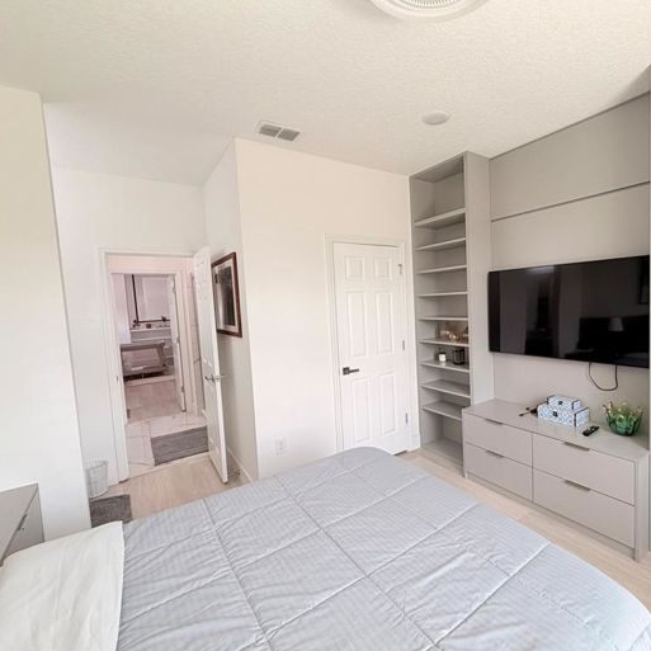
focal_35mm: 17
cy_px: 325
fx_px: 362
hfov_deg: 82.4
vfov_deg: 84.0
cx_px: 405
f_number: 2.2
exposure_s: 1/120
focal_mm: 2.22
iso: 100
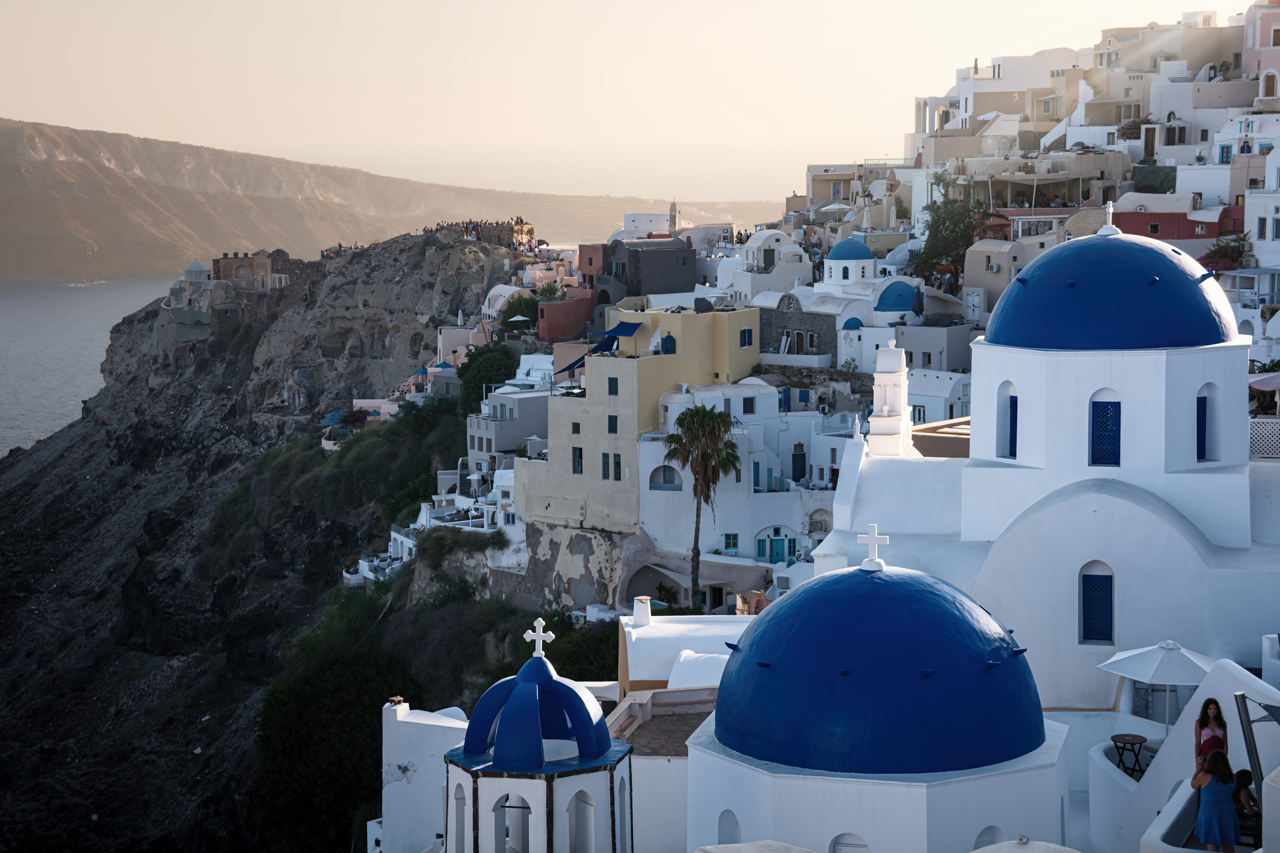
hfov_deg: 28.1
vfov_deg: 18.9
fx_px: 2560
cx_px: 640
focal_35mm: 72
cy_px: 426
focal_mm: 48
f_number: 8
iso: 1000
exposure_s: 1/1250
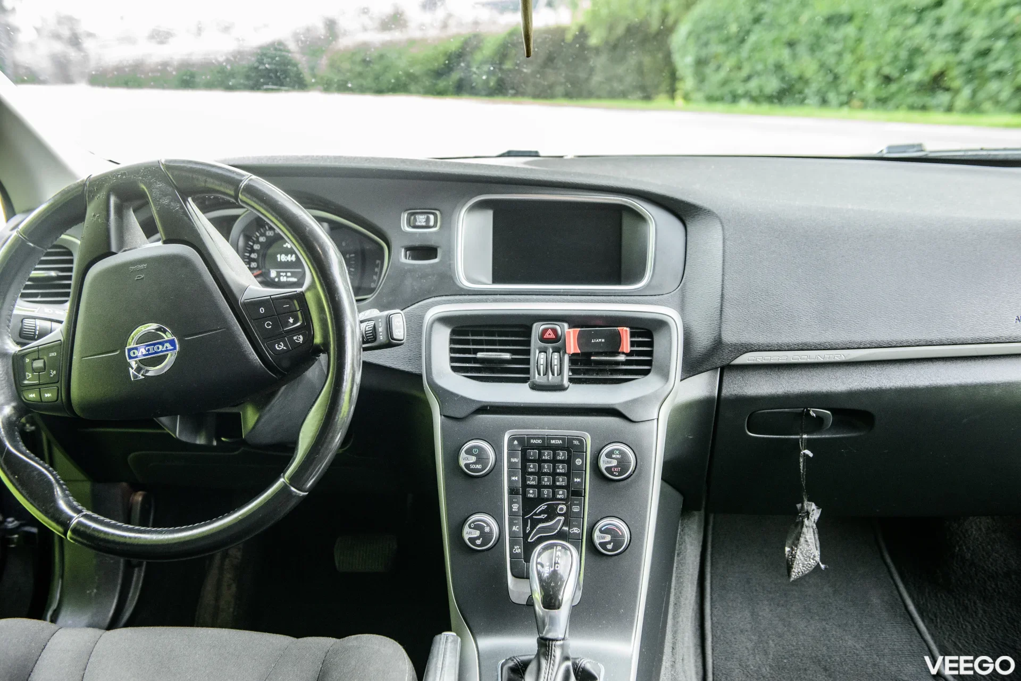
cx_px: 510
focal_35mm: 36
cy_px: 340
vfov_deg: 36.9
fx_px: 1021
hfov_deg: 53.1
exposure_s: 1/60
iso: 2000
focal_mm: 36
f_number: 5
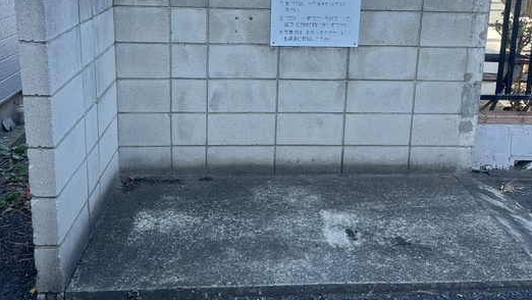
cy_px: 53
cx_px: 267
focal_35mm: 38
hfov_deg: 52.8
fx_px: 536
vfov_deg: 30.3
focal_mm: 5.1
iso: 50
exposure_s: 1/951
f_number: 1.6
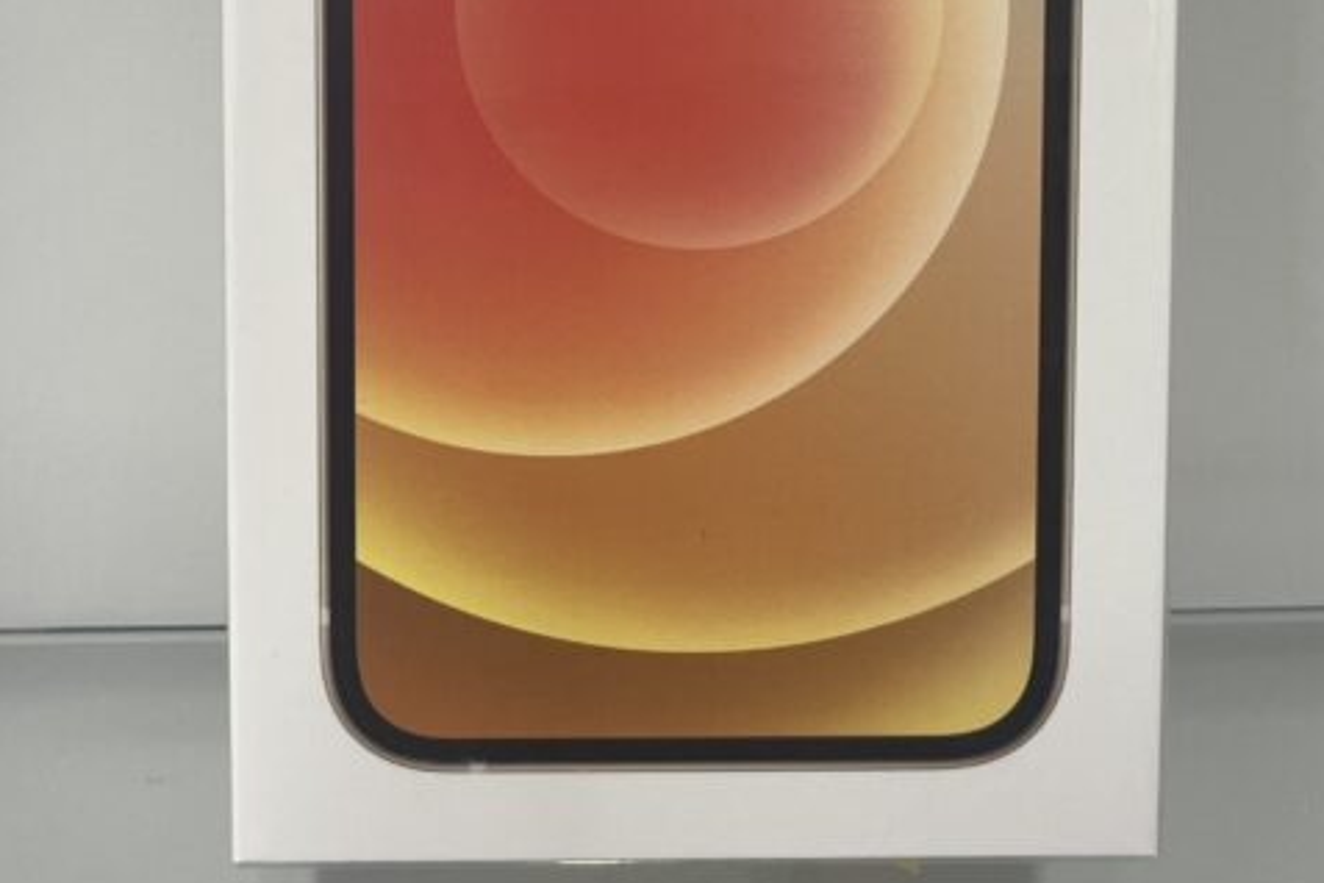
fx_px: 2133
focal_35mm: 58
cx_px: 661
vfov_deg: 22.4
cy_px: -31
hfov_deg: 34.5
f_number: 1.6
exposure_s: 1/100
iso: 100
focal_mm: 5.1
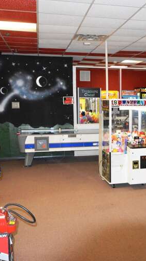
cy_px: 131
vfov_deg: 42.9
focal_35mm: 48
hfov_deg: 24.1
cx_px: 136
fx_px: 331
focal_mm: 20
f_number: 5.6
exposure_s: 1/60
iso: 3200
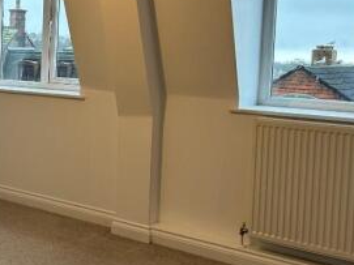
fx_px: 572
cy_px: 99
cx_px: 16
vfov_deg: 26.0
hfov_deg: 32.2
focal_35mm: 56
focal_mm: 5.7
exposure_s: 1/121
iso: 80
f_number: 1.5
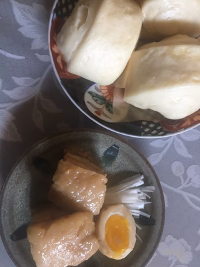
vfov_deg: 61.7
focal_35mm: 29
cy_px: 134
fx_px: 223
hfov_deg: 48.2
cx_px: 100
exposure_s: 1/30
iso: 50
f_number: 2.2
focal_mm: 4.15
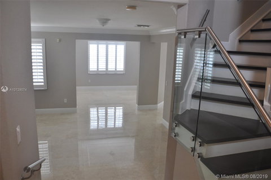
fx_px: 203
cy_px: 90
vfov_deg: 47.8
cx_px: 136
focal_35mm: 27
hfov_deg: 67.4
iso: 400
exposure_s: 1/25
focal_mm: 18
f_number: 5
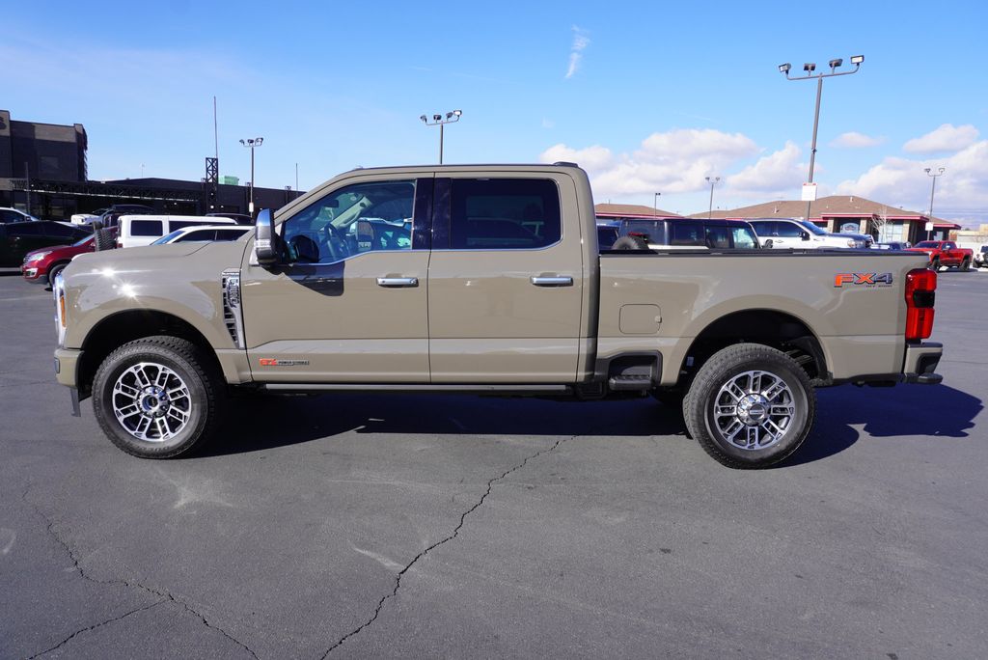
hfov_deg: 73.7
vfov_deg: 53.2
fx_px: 659
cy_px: 330
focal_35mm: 24
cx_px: 494
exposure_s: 1/125
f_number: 9
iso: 100
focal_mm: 16
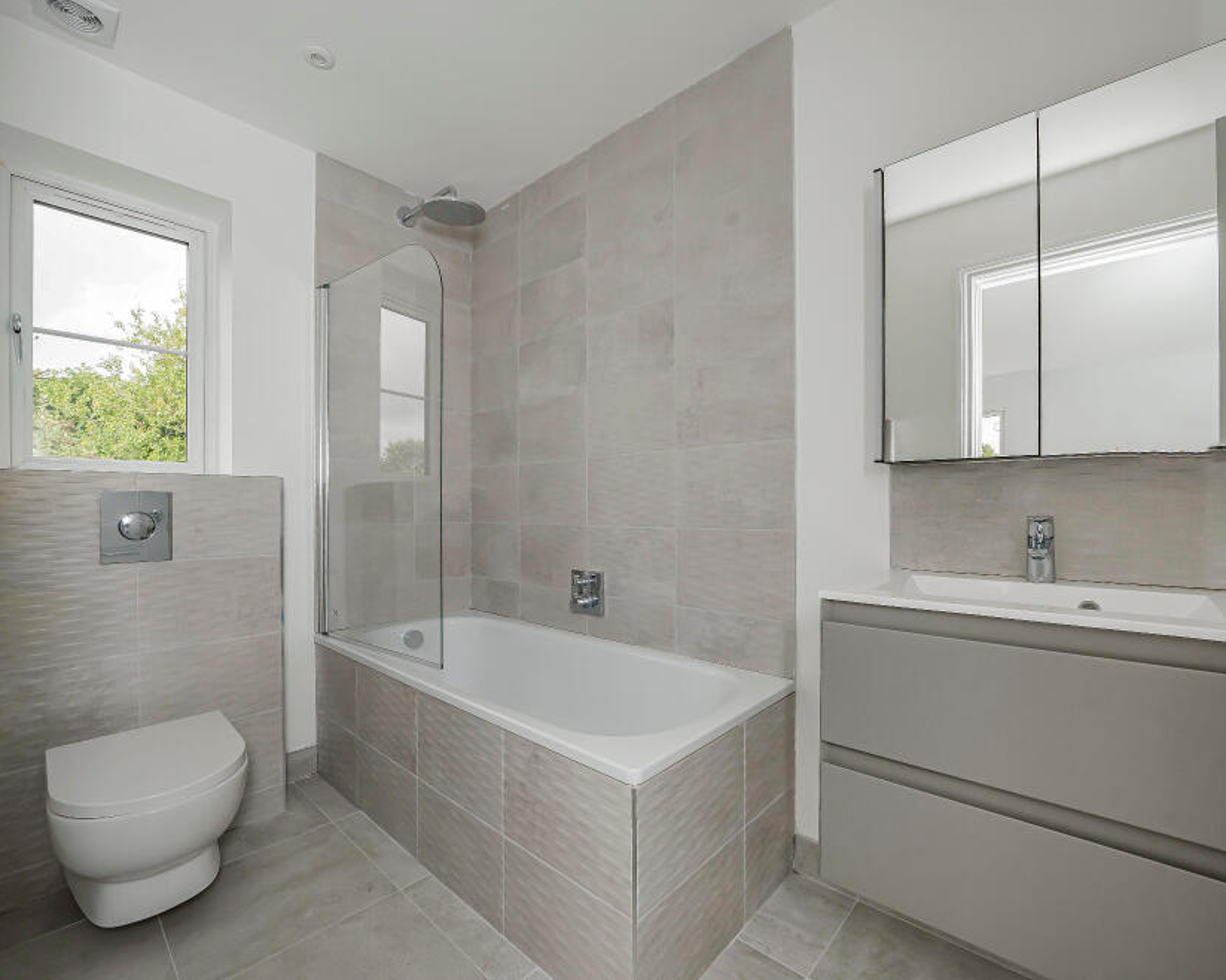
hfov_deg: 100.7
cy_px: 474
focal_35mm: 14
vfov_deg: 87.9
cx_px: 616
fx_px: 508
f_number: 9
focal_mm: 12
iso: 320
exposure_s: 1/80
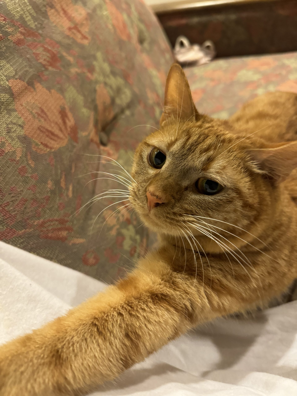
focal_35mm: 24
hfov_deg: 56.8
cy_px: 198
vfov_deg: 71.6
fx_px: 275
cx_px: 148
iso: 640
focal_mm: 6.76
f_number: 1.78
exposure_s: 1/40
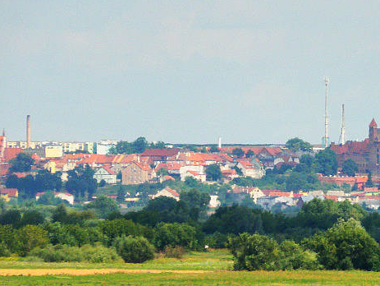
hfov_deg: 2.0
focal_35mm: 975
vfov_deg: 1.5
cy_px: 182
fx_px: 10711
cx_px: 261
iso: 64
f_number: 5.6
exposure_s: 1/500
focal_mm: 89.3
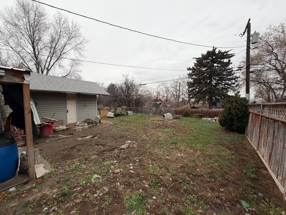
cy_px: 108
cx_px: 143
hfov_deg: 102.1
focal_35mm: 14
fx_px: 116
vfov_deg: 85.7
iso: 64
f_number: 2.2
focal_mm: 2.22
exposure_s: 1/427
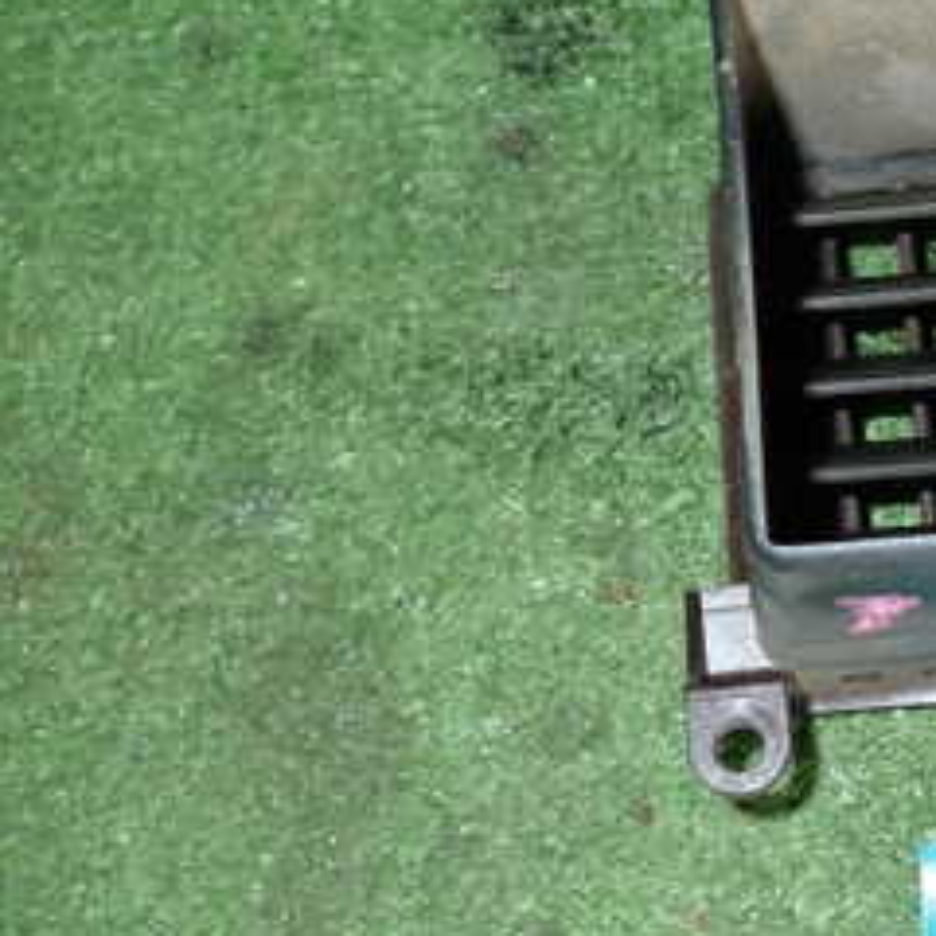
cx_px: 1006
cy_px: 488
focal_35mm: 62
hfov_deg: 25.8
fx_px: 1897
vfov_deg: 27.7
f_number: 6.3
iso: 200
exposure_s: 1/30
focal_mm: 5.05
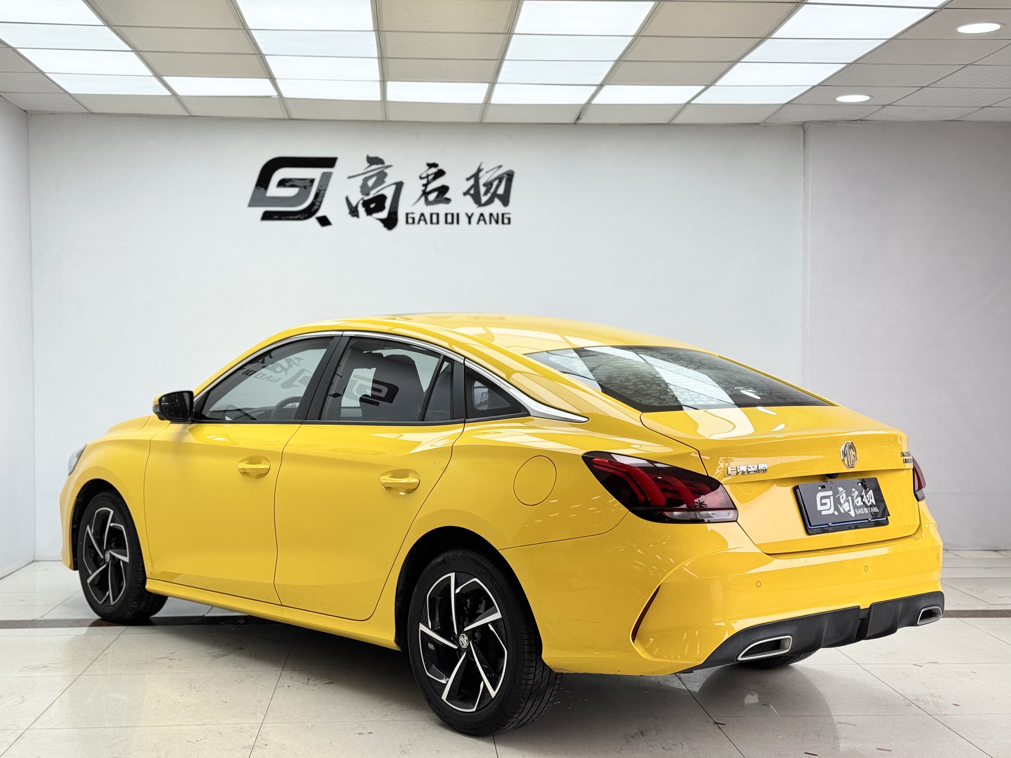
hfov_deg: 39.7
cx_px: 506
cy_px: 379
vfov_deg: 30.3
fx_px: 1402
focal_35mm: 48
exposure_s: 1/627
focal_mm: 6.76
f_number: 1.78
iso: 64
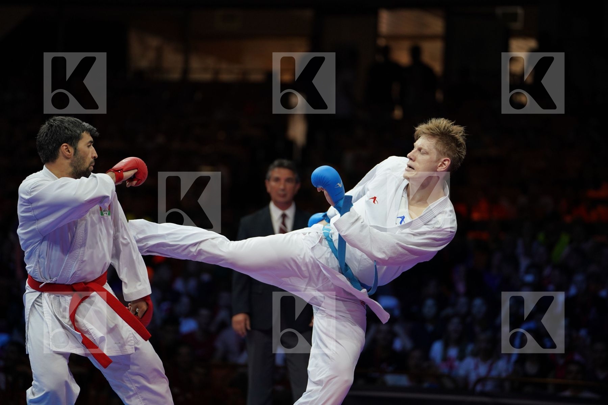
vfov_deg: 7.4
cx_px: 304
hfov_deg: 11.1
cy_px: 202
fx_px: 3141
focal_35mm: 186
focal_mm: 186
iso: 800
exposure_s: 1/1000
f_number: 2.8
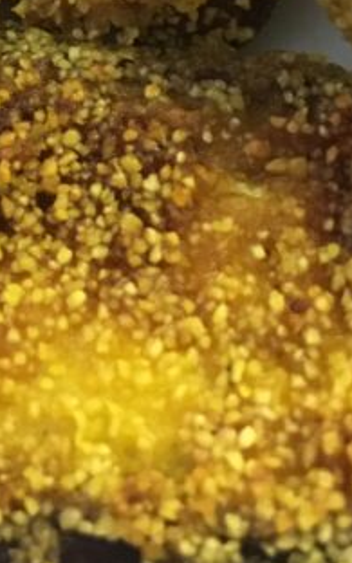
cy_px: -195
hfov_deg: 12.9
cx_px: 126
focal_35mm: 101
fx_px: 1550
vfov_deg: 18.9
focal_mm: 4.15
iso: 160
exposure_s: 1/8
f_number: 2.2
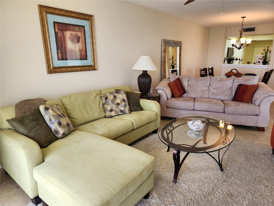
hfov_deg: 73.9
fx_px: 182
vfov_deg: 58.9
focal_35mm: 23
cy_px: 103
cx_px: 137
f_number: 1.8
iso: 160
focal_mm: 5.4
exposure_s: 1/180
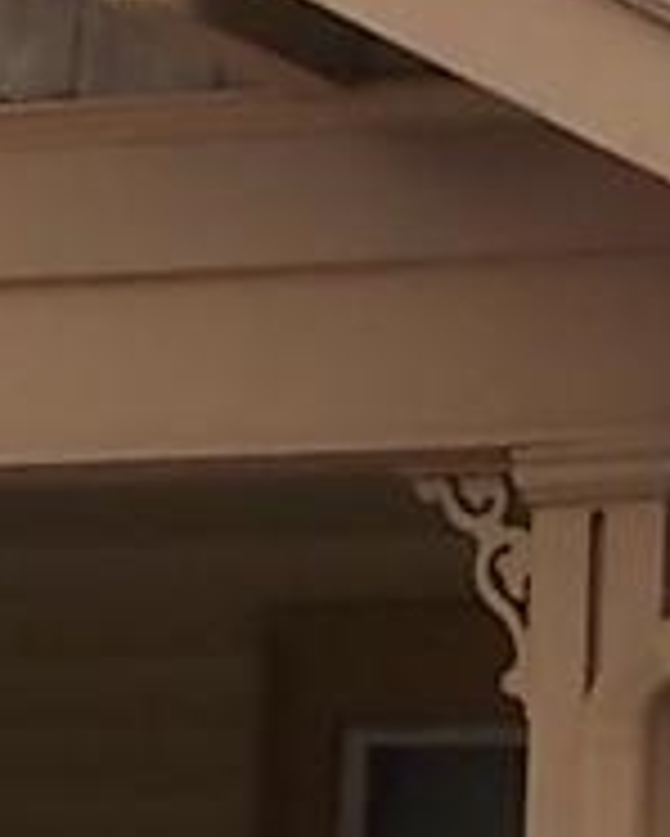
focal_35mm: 252
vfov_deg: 7.5
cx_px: 99
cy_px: 1341
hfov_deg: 6.1
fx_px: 6241
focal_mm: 5.3
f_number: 3.3
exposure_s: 1/400
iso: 80
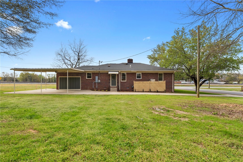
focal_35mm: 18
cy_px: 81
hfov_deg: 89.7
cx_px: 122
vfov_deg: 67.0
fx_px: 122
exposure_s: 1/200
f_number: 6.3
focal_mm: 18.1
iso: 100
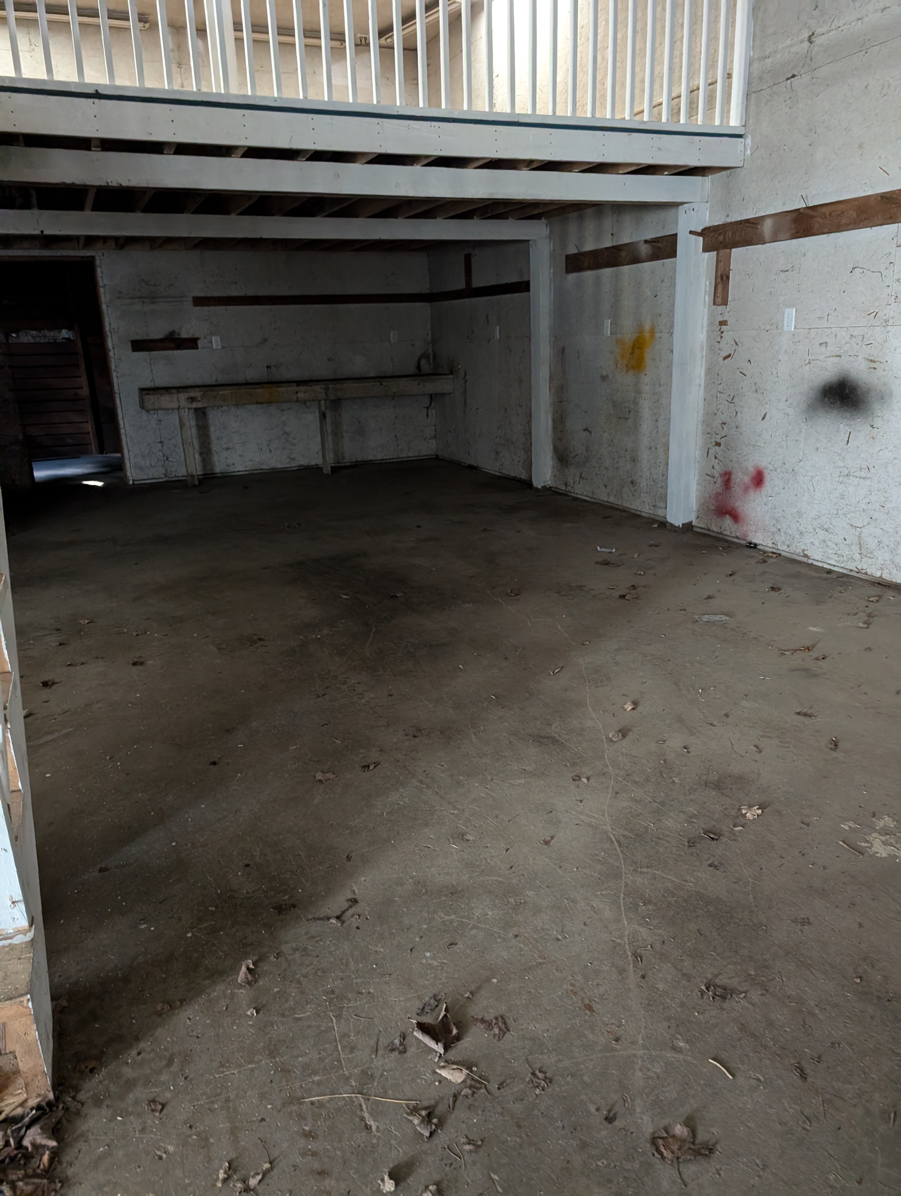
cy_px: 598
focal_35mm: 24
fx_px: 831
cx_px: 450
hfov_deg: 56.9
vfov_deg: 71.5
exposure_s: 1/60
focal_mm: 6.9
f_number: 1.68
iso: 2108
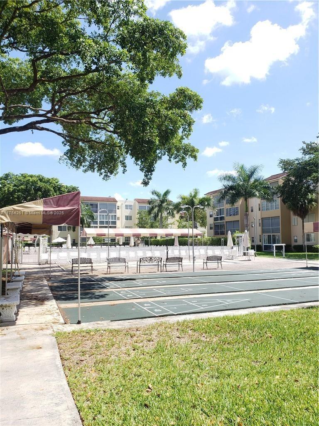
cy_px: 213
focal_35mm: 26
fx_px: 319
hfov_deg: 53.1
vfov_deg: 67.3
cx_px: 160
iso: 50
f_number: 2.4
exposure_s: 1/681
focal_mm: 4.3
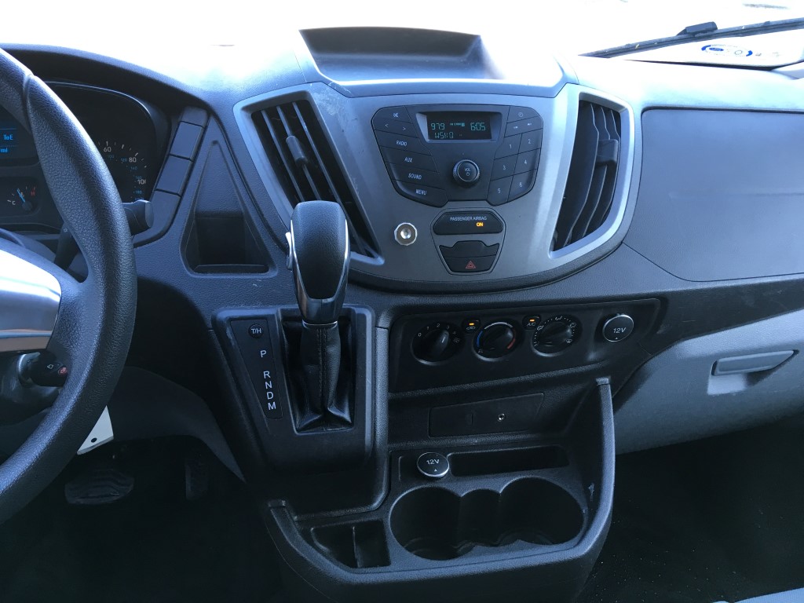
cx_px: 402
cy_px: 302
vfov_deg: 48.2
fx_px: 674
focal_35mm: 29
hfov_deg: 61.7
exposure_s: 1/30
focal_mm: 4.15
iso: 32
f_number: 2.2
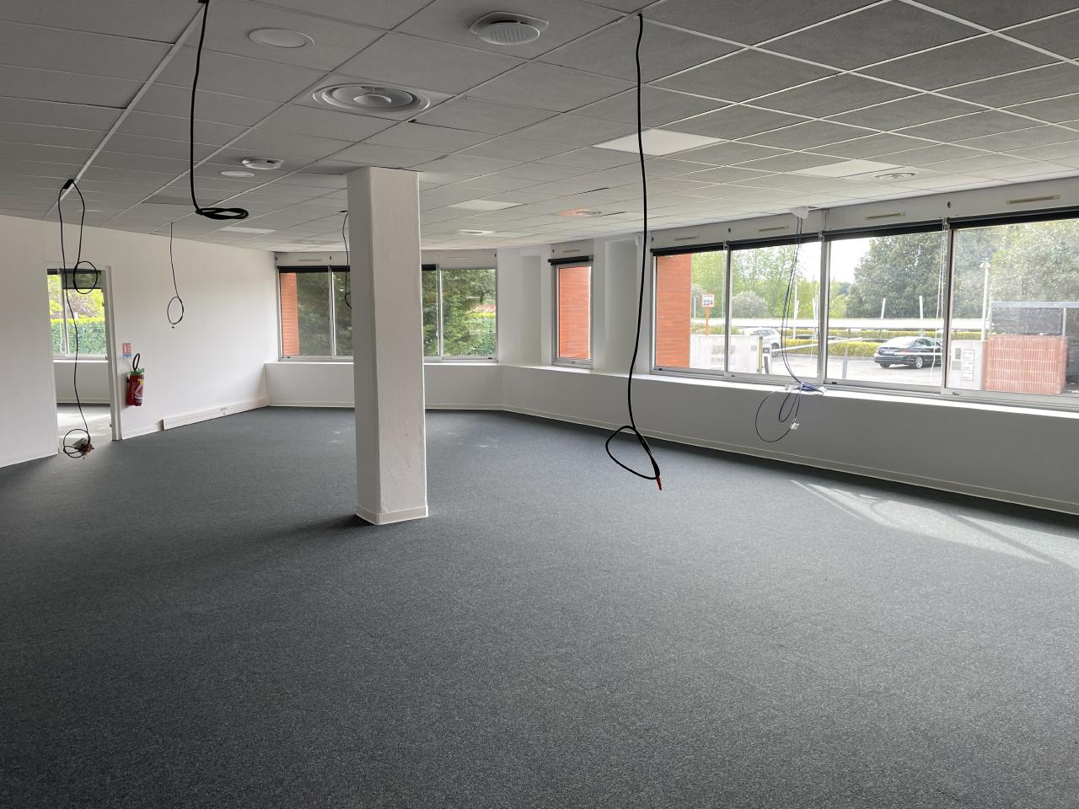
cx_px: 540
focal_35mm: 26
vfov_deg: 53.1
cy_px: 404
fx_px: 810
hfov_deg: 67.3
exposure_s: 1/121
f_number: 1.6
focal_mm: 4.2
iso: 40
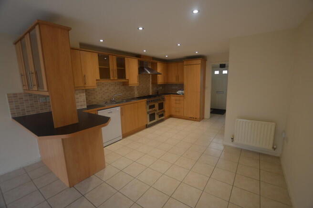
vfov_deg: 77.2
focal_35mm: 15
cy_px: 104
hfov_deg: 100.4
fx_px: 130
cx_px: 156
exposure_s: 1/80
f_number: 4.5
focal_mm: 10
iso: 400
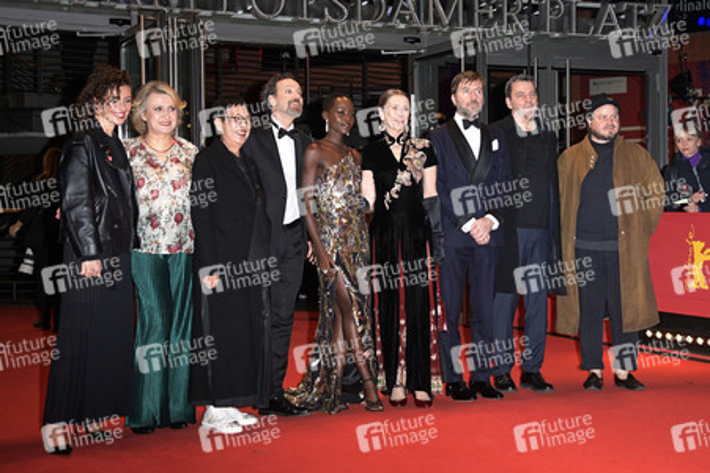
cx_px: 355
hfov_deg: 36.3
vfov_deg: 24.6
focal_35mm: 55
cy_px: 236
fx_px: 1084
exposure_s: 1/250
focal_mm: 55
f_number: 5.6
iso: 800
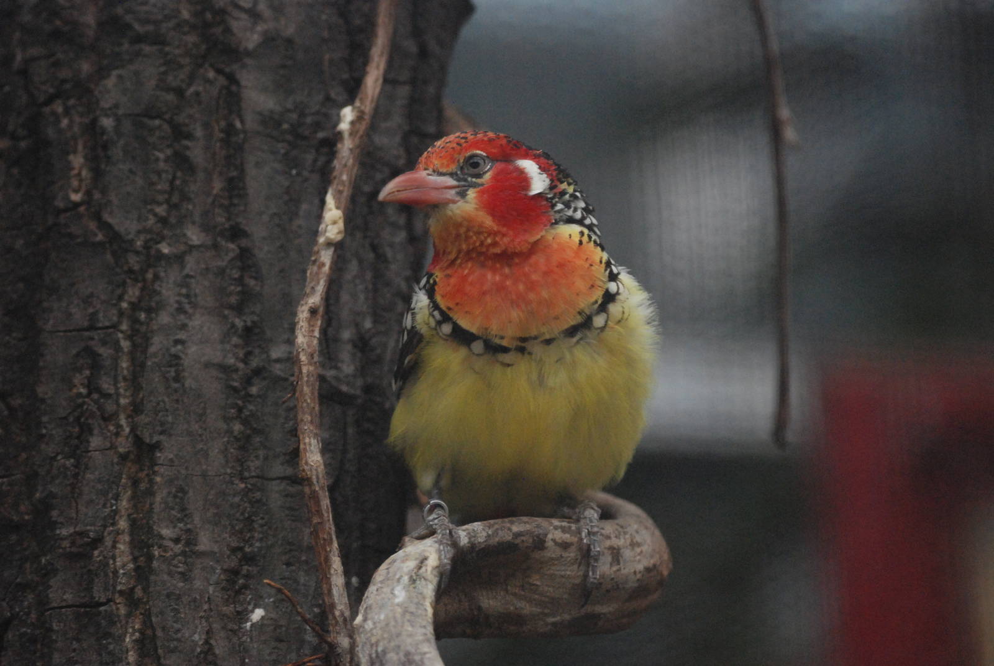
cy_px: 333
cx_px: 497
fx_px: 5598
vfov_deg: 6.8
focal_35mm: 202
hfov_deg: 10.1
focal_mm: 135
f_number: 4.2
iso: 1600
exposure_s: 1/160
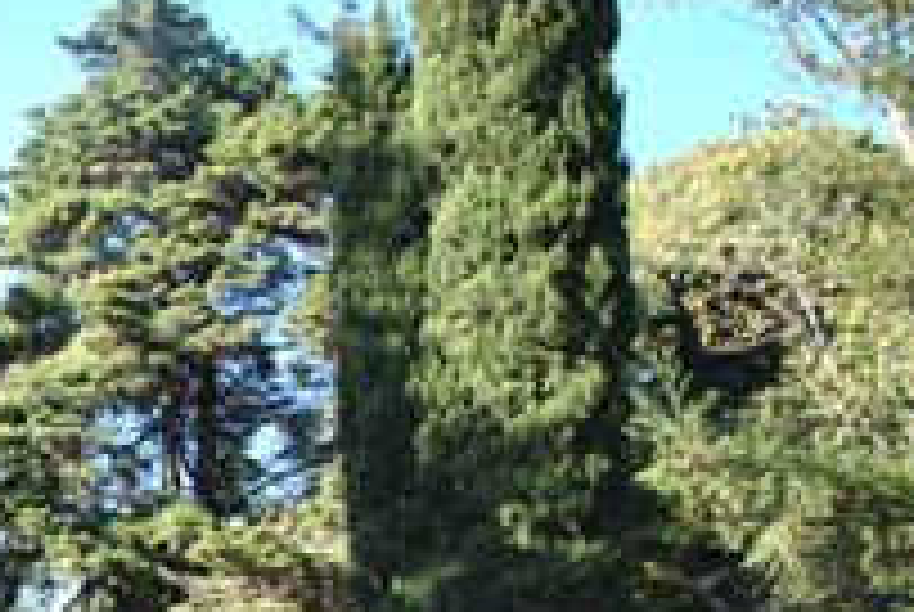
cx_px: -423
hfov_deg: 20.7
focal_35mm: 85
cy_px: 662
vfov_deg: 15.7
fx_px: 2161
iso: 100
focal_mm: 18
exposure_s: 1/200
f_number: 3.5
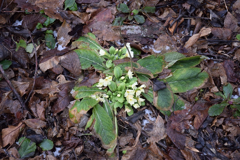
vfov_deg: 13.8
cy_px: 80
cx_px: 120
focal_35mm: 99
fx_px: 660
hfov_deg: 20.6
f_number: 6.3
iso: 400
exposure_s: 1/160
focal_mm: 66
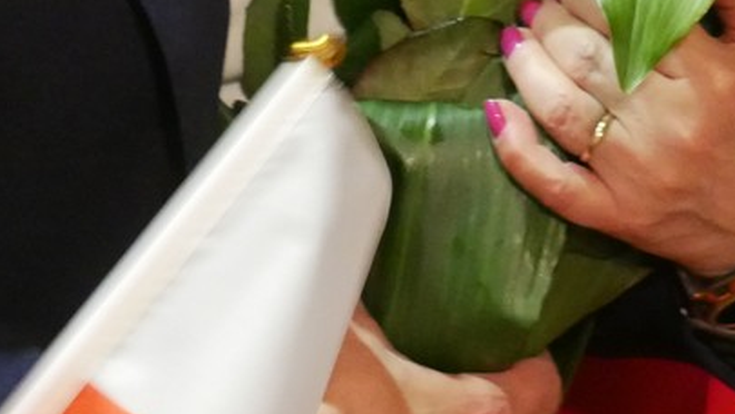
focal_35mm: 209
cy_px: -458
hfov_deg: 10.2
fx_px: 4074
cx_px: 746
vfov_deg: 5.7
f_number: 5.3
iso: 3200
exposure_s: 1/30
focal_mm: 27
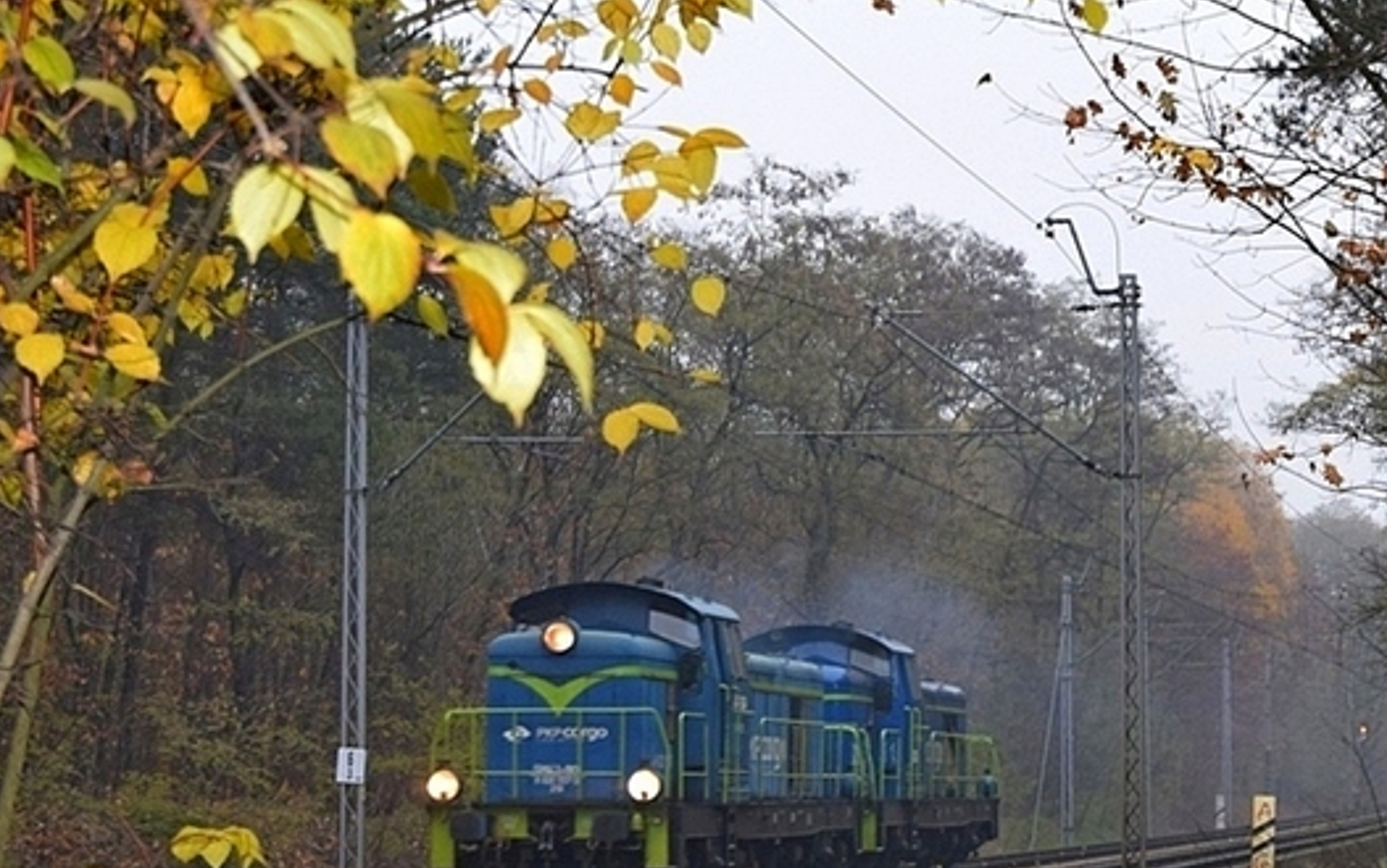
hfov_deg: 21.5
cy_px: 438
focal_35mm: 95
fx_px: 3593
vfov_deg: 13.8
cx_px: 1134
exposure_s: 1/125
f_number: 5.6
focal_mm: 32
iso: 720
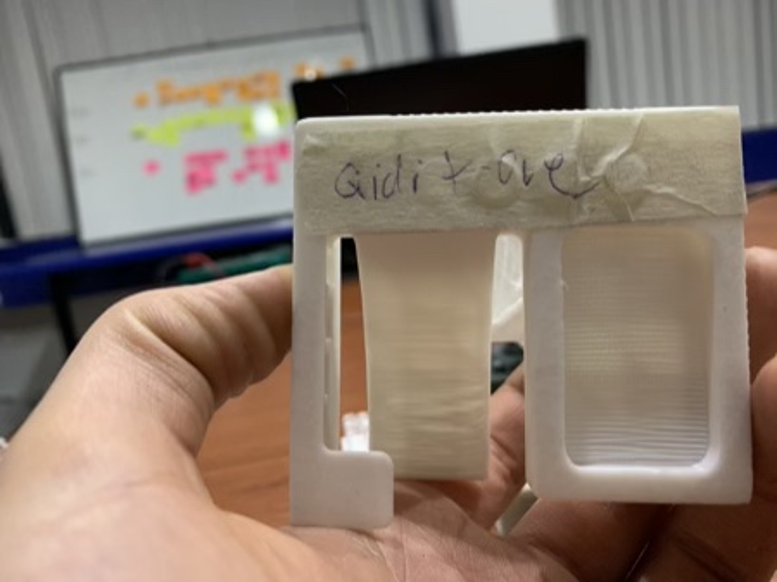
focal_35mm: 26
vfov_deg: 53.0
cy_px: 291
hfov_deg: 67.3
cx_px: 388
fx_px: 583
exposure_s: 1/40
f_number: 1.8
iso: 250
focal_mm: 4.25
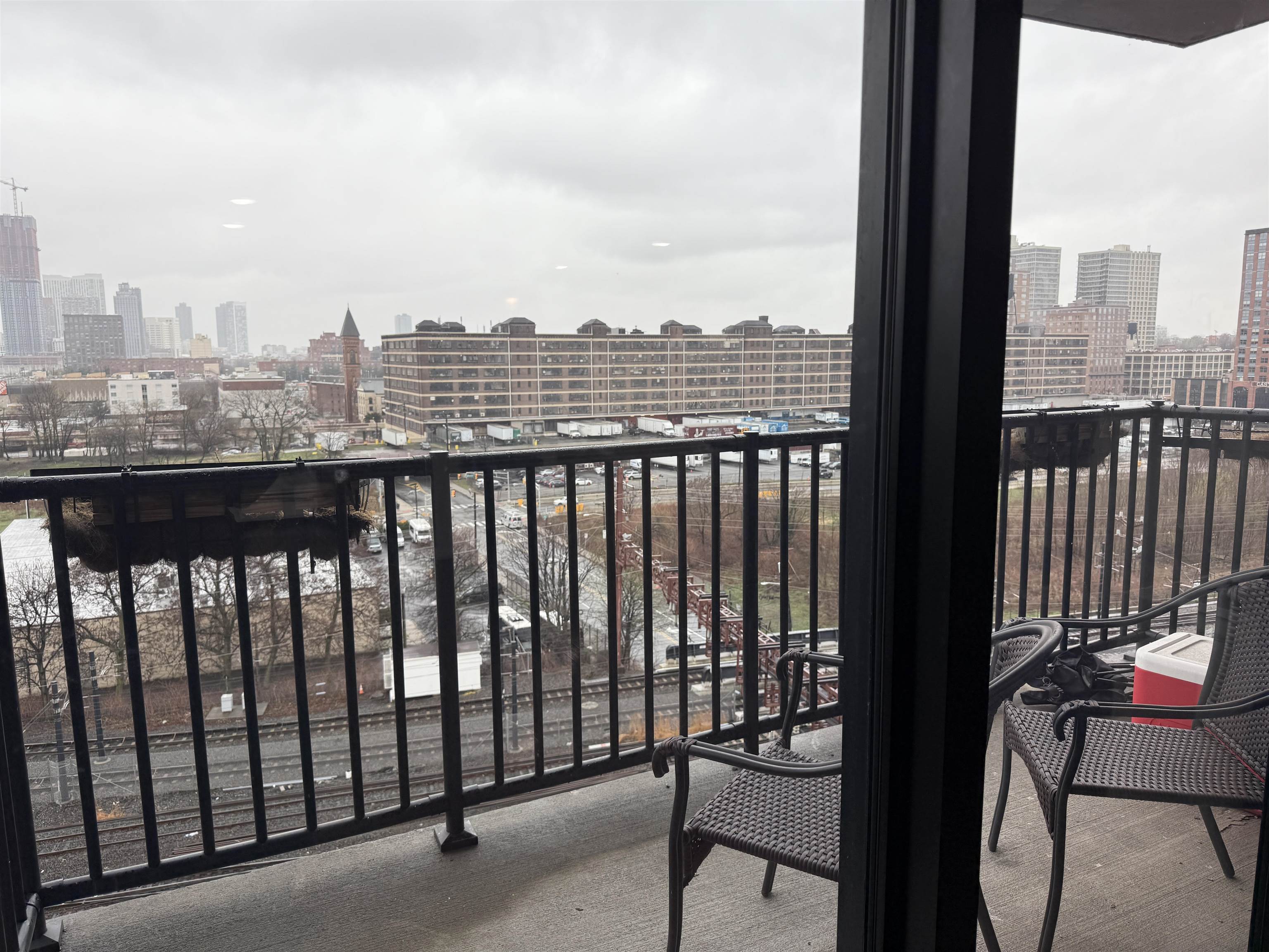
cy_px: 476
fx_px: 880
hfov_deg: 71.6
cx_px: 634
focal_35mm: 24
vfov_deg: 56.8
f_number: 1.78
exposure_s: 1/535
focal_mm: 6.76
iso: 80
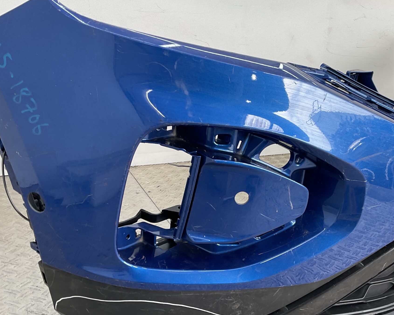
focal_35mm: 43
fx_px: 501
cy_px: 192
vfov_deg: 34.8
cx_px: 246
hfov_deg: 42.6
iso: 25
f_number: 1.8
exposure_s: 1/120
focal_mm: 3
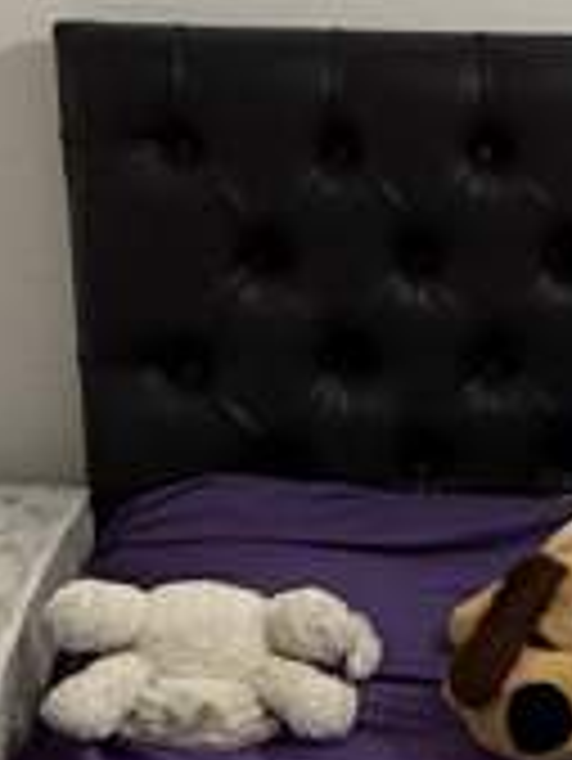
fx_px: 2200
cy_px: 306
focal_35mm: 100
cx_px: 1525
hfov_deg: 11.3
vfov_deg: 19.6
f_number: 2.2
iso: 200
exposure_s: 1/50
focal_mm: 2.22
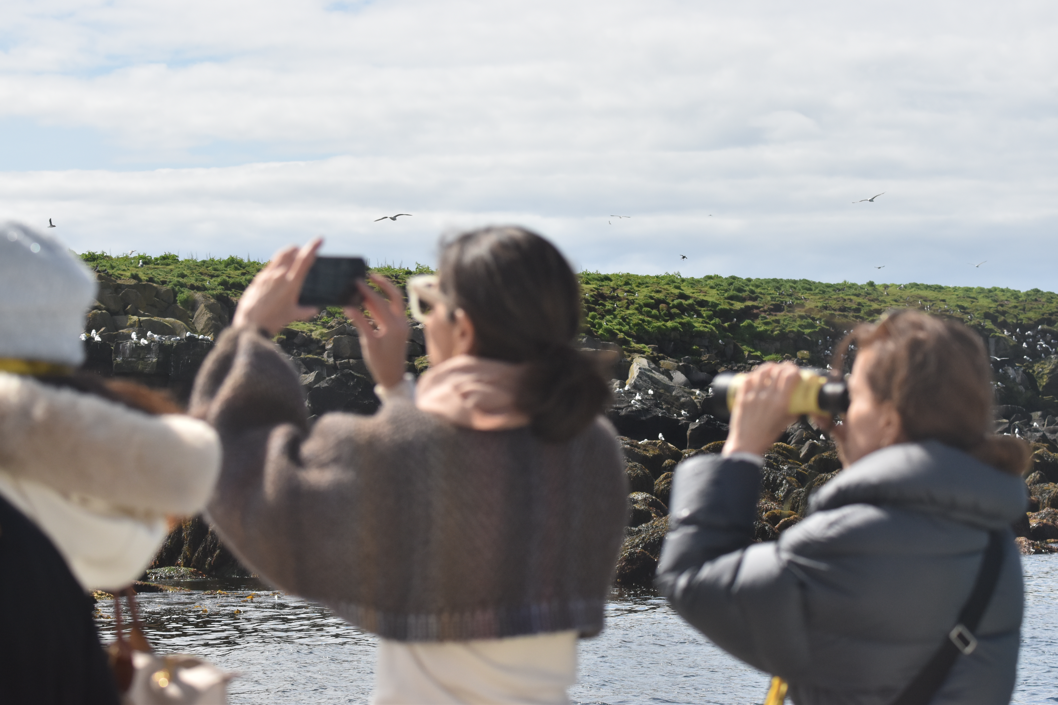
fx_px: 3526
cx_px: 529
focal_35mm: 120
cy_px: 352
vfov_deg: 11.4
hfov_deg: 17.1
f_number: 5.6
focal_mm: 80
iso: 640
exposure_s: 1/3200
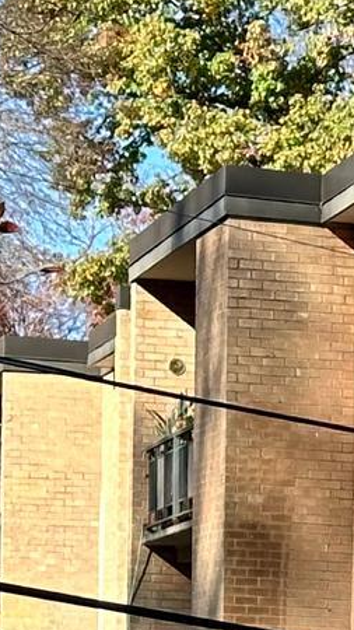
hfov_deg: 5.0
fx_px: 3973
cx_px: 735
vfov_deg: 8.9
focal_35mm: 238
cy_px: 885
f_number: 1.78
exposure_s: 1/1305
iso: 64
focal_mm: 6.86
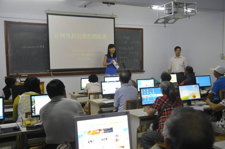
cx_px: 112
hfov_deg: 48.0
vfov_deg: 32.9
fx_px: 253
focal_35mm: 40
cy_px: 74
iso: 800
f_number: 4
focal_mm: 27
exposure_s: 1/20
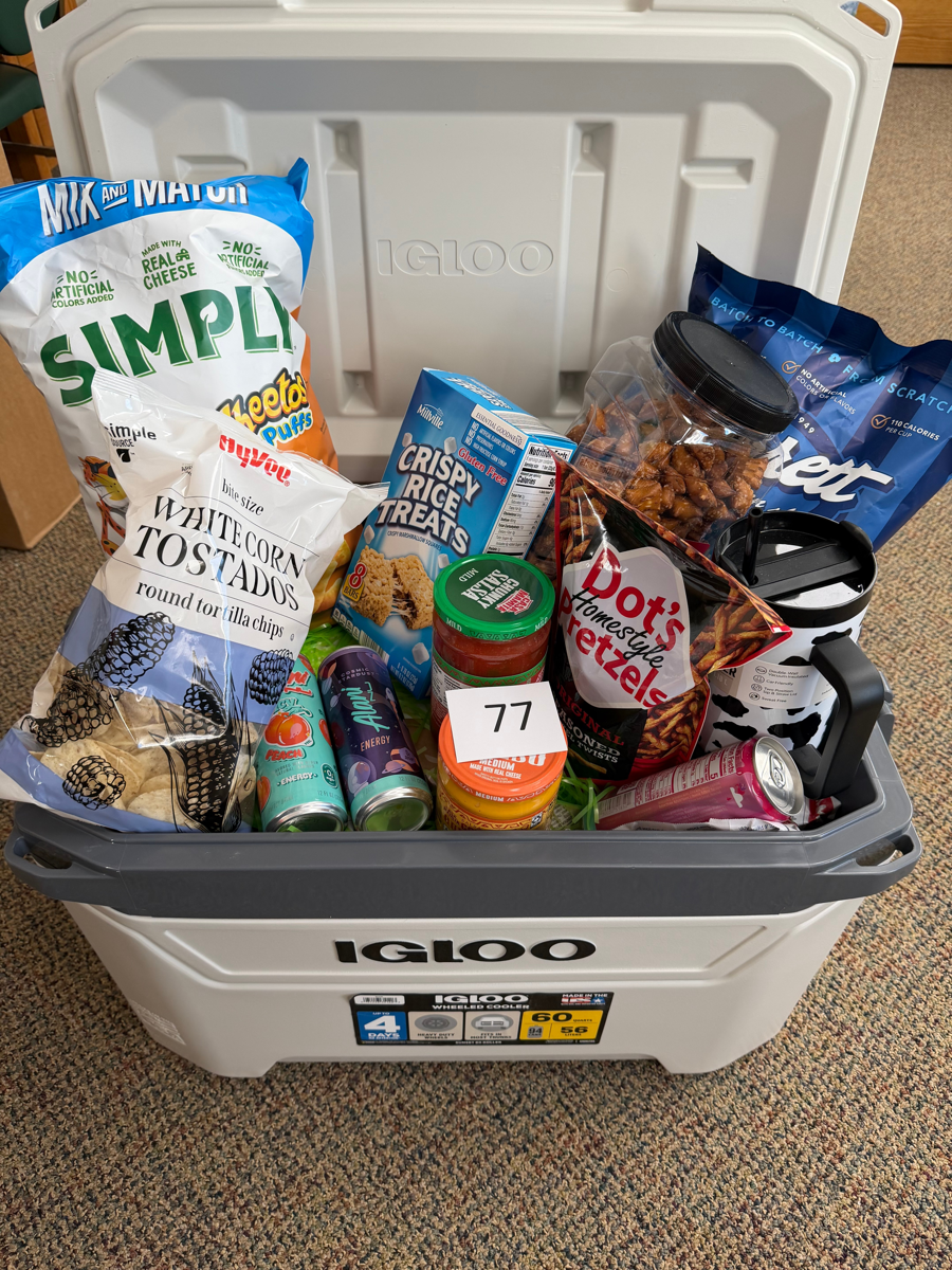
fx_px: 880
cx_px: 476
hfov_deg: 56.8
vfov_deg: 71.6
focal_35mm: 24
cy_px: 635
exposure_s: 1/120
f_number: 1.78
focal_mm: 6.76
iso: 125
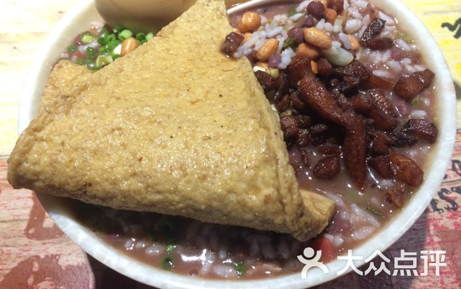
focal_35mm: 31
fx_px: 390
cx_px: 231
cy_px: 123
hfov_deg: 61.2
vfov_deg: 40.5
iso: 64
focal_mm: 4.15
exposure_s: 1/33
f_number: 2.2
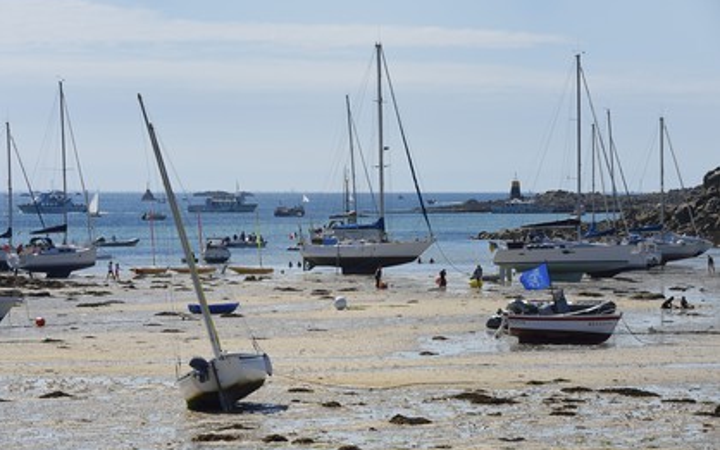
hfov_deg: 10.2
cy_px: 224
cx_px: 360
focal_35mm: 205
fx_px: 4021
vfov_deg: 6.4
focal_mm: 200
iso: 200
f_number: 14
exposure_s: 1/320
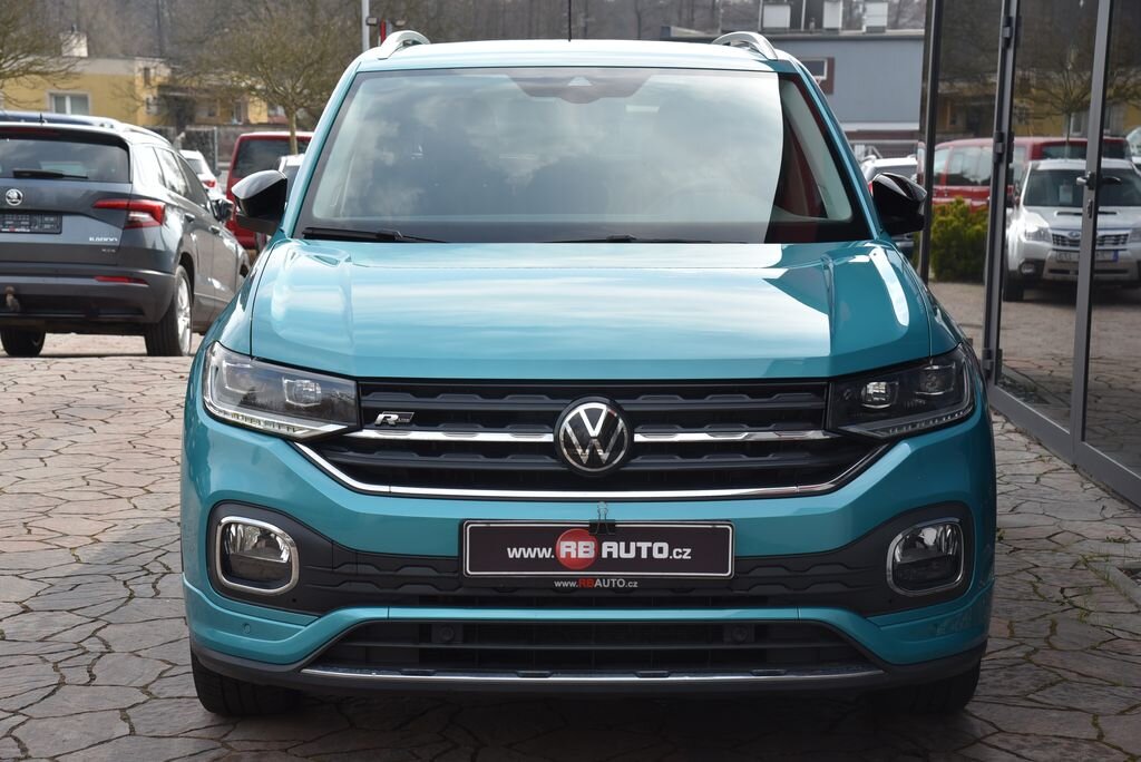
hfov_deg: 30.9
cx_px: 570
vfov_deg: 20.9
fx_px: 2061
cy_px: 381
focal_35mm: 65
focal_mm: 65
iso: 500
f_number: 9
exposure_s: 1/320
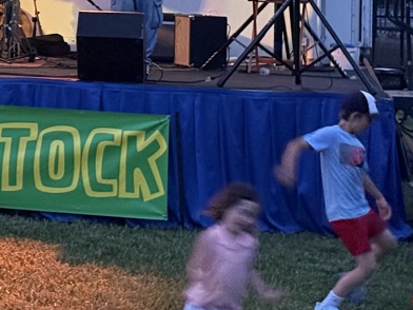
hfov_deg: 13.0
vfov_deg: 9.9
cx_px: -106
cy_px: -122
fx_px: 1754
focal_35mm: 147
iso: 500
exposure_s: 1/33
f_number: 1.78
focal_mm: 6.76
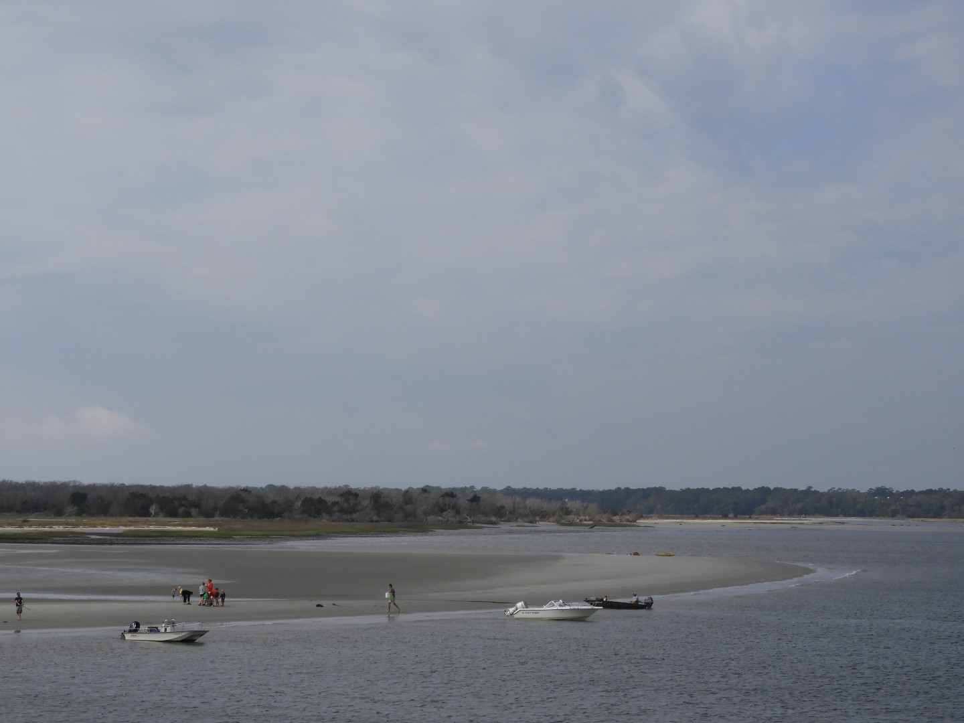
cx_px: 482
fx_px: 2924
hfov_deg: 18.7
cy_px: 362
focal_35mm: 105
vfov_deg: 14.1
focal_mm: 18.8
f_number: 4.8
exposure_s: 1/1250
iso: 100
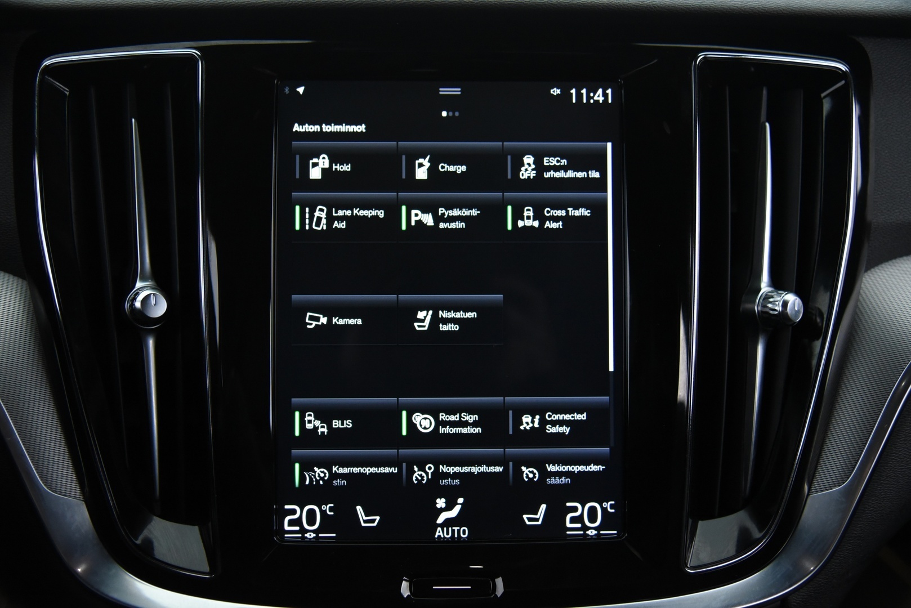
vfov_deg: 35.1
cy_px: 304
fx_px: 962
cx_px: 456
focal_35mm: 38
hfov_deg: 50.7
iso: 4000
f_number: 4
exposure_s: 1/40
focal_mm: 38
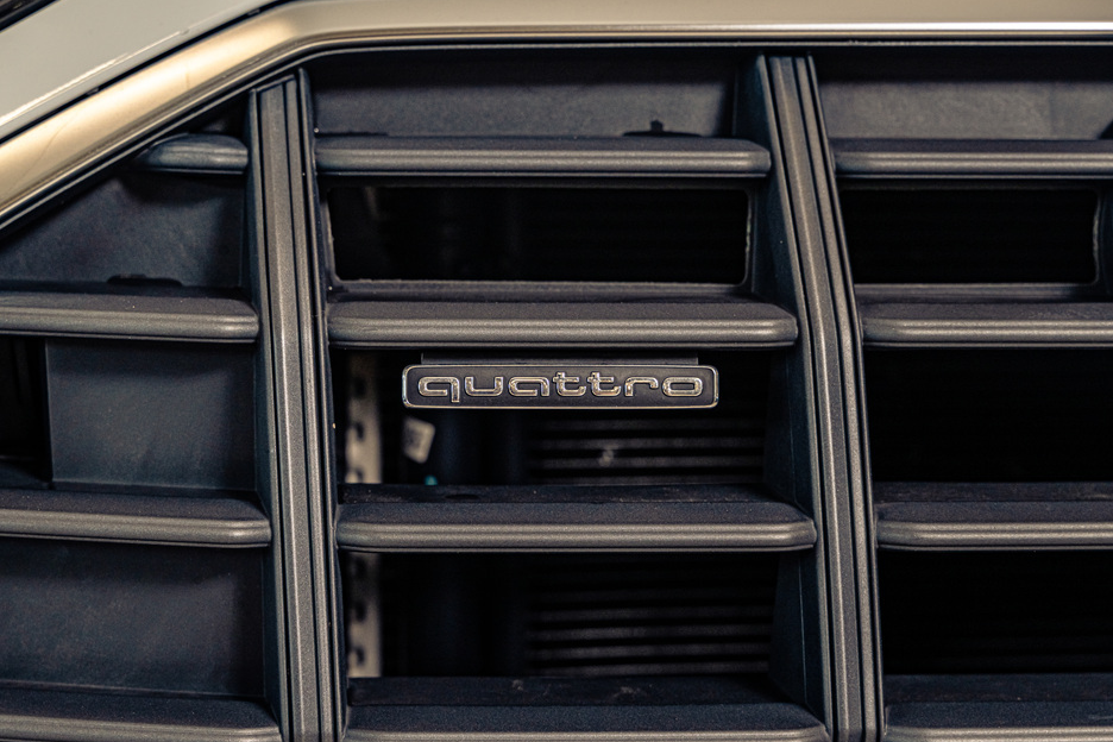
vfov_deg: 16.7
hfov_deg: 24.8
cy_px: 394
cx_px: 551
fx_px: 2535
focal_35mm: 82
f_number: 5
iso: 500
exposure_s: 1/200
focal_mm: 75
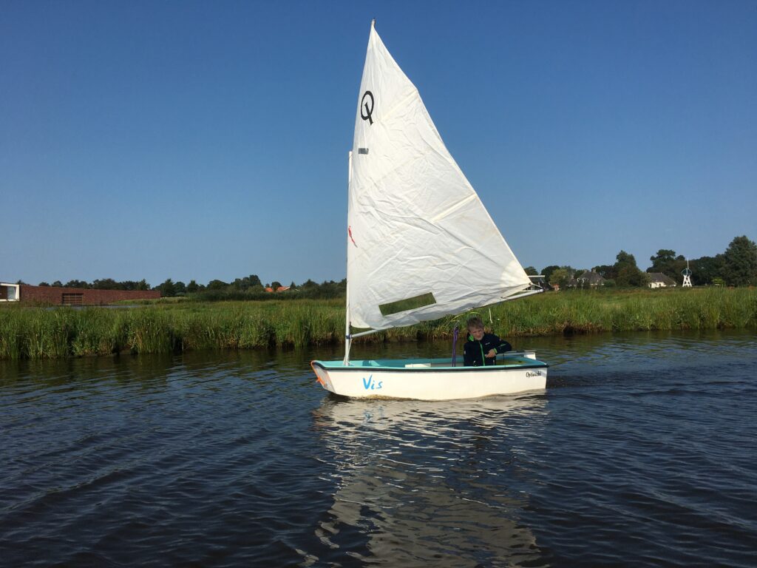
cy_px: 284
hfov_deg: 61.7
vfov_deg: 48.2
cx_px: 378
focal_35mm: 29
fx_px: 634
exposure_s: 1/3077
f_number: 2.2
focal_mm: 4.15
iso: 25
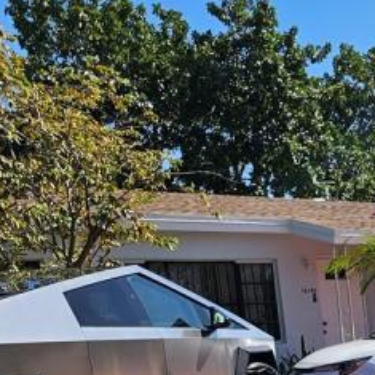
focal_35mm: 83
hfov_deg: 18.7
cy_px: 509
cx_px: 546
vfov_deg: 19.1
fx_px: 1017
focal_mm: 6.3
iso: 12
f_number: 1.7
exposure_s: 1/947
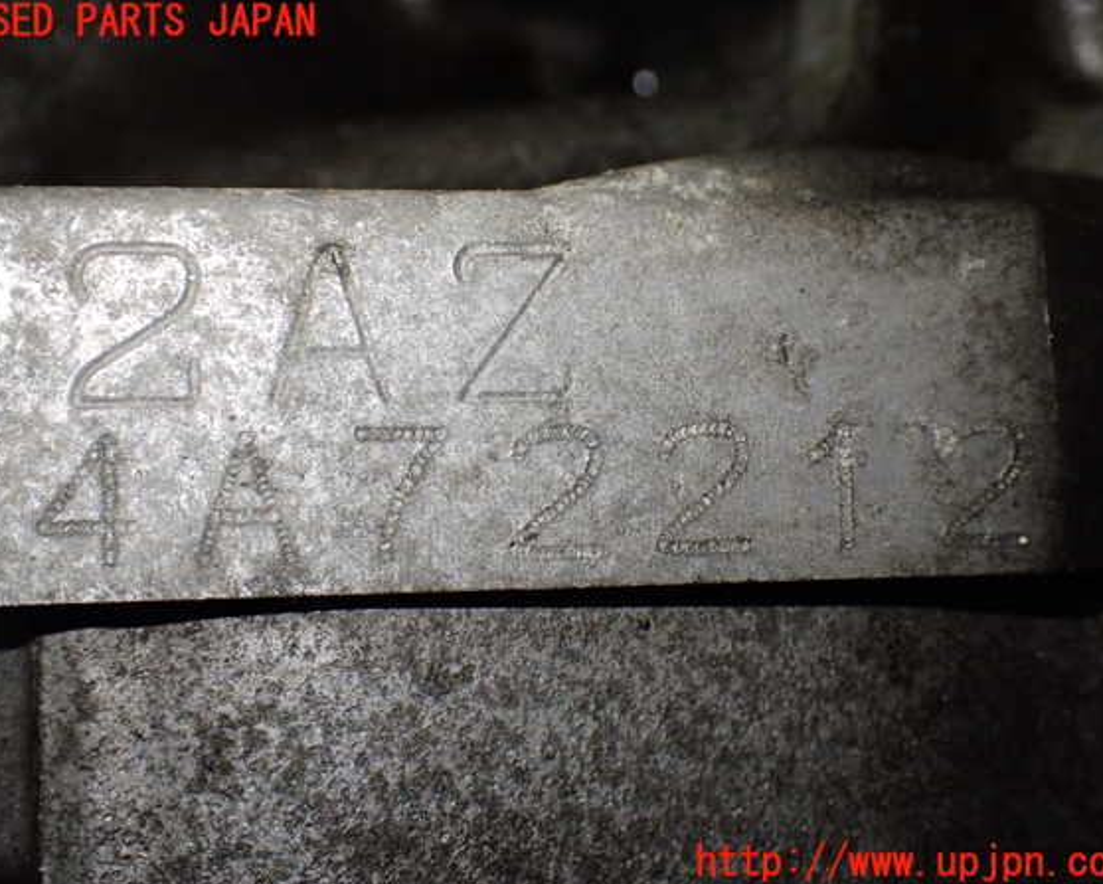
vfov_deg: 34.9
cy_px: 443
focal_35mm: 43
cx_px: 550
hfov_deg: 42.9
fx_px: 1404
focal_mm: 7.31
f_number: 2.8
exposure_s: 1/160
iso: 500
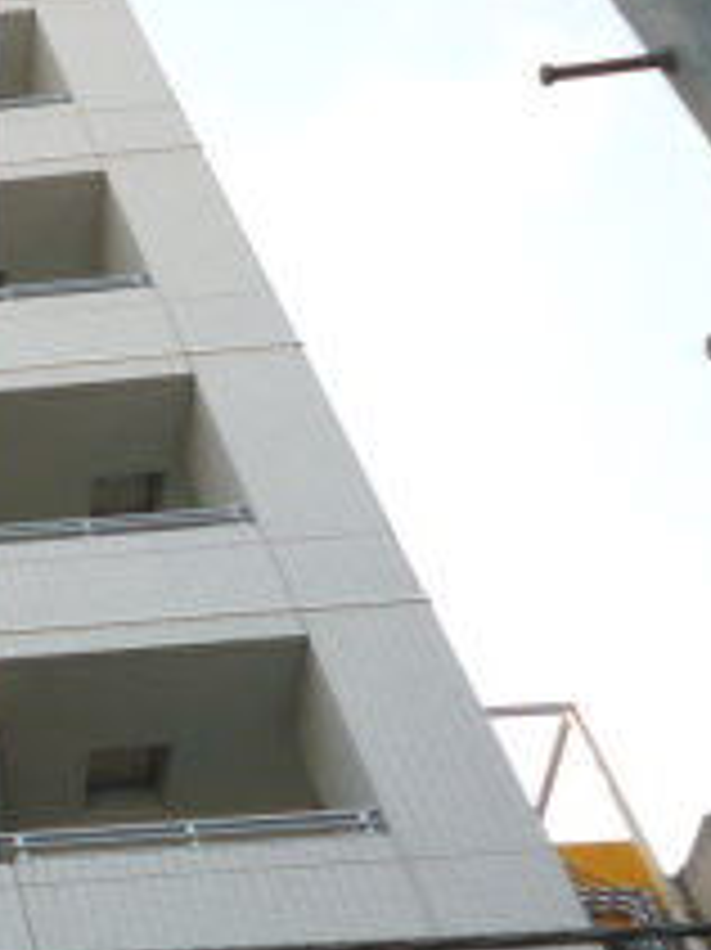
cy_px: 549
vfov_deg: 23.0
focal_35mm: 85
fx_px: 2330
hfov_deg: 14.5
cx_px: -702
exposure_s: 1/250
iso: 100
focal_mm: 5
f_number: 3.1
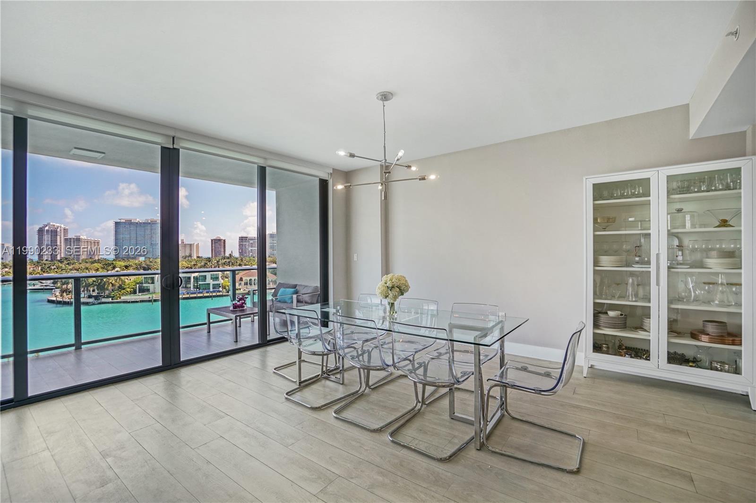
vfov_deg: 77.3
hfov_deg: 100.4
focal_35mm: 15
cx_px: 378
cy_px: 252
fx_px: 315
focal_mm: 10
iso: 250
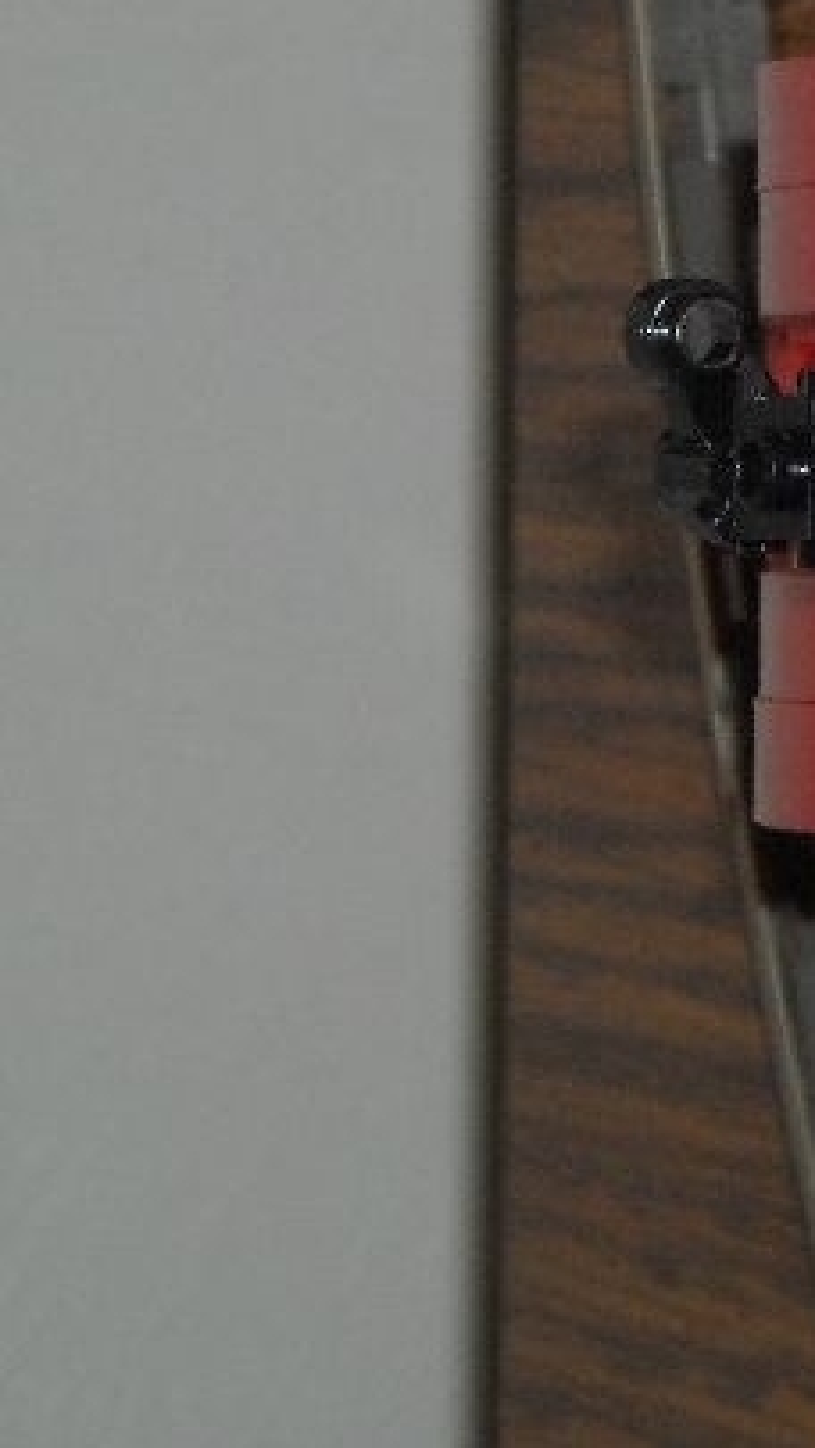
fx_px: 8677
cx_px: 1373
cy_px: 383
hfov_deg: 5.3
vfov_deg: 9.5
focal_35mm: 226
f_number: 4.7
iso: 200
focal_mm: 17.1
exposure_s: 1/125
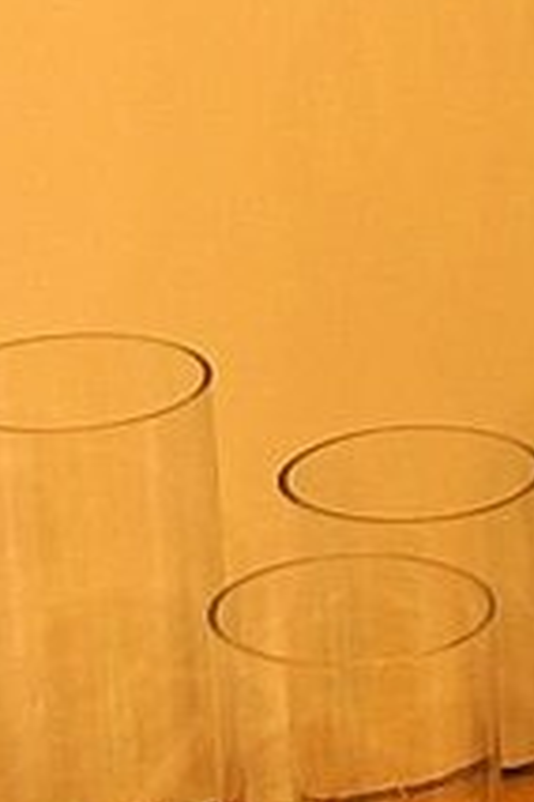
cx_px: 528
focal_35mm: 158
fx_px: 3519
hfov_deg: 8.6
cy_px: 294
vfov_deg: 13.0
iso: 400
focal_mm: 45
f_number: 4.5
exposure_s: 1/80
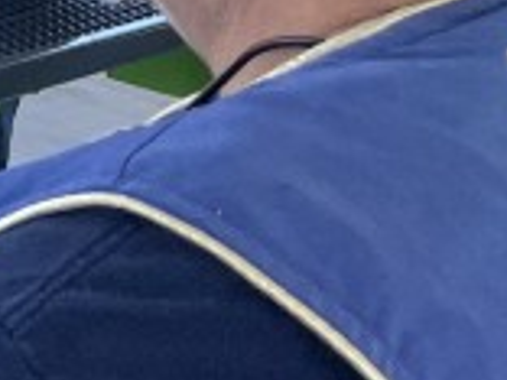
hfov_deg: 9.9
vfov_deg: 8.0
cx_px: -767
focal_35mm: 171
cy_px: -552
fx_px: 2505
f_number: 1.6
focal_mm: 5.1
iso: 50
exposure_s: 1/992
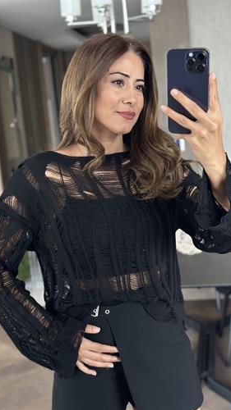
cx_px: 109
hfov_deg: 22.6
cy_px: 207
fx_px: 578
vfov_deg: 39.2
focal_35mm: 53
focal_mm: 6.86
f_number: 1.78
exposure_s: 1/60
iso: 320
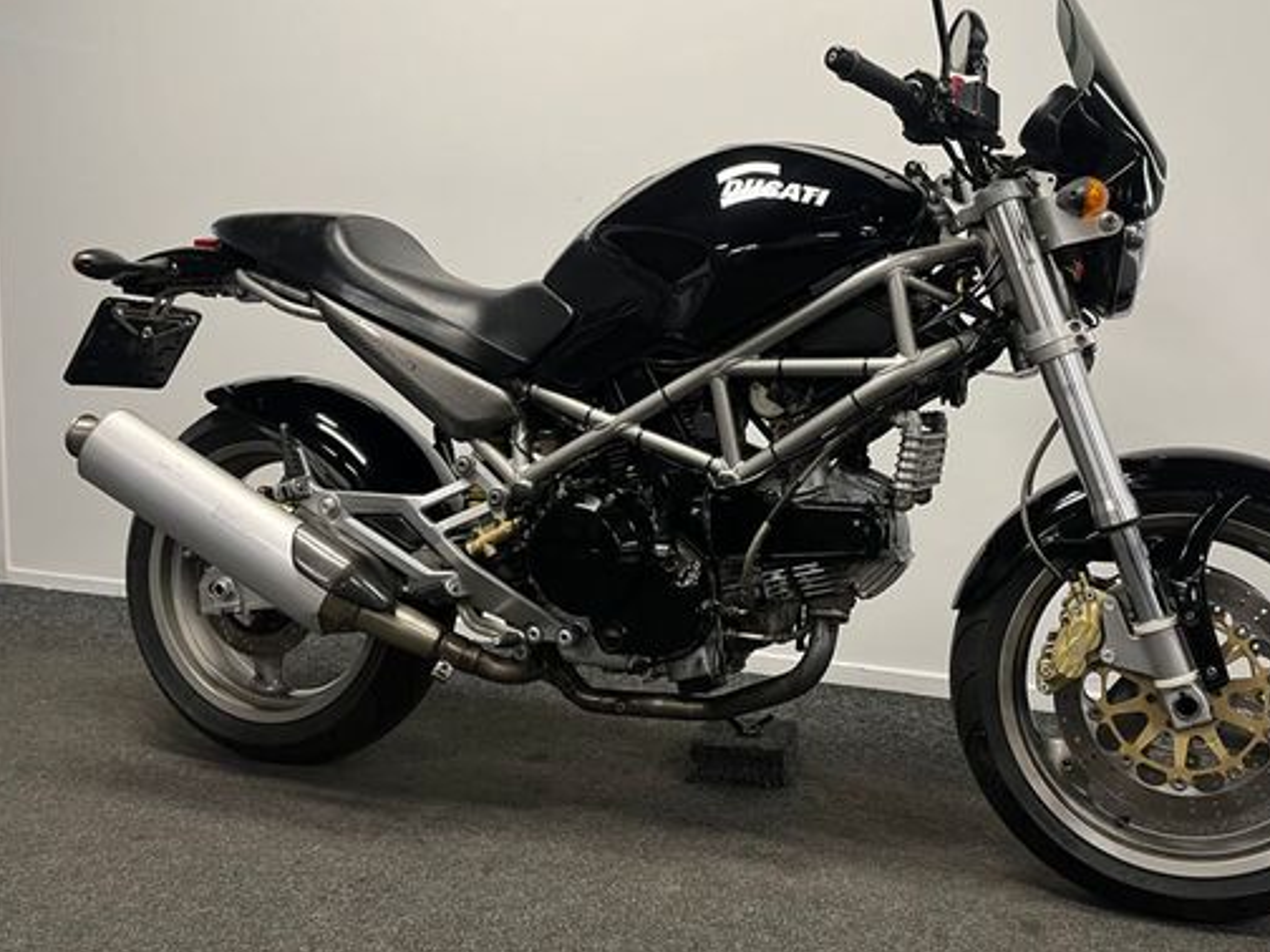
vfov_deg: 42.9
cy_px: 438
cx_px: 743
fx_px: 1211
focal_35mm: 33
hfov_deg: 55.1
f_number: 1.6
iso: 80
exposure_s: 1/50
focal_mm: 5.1
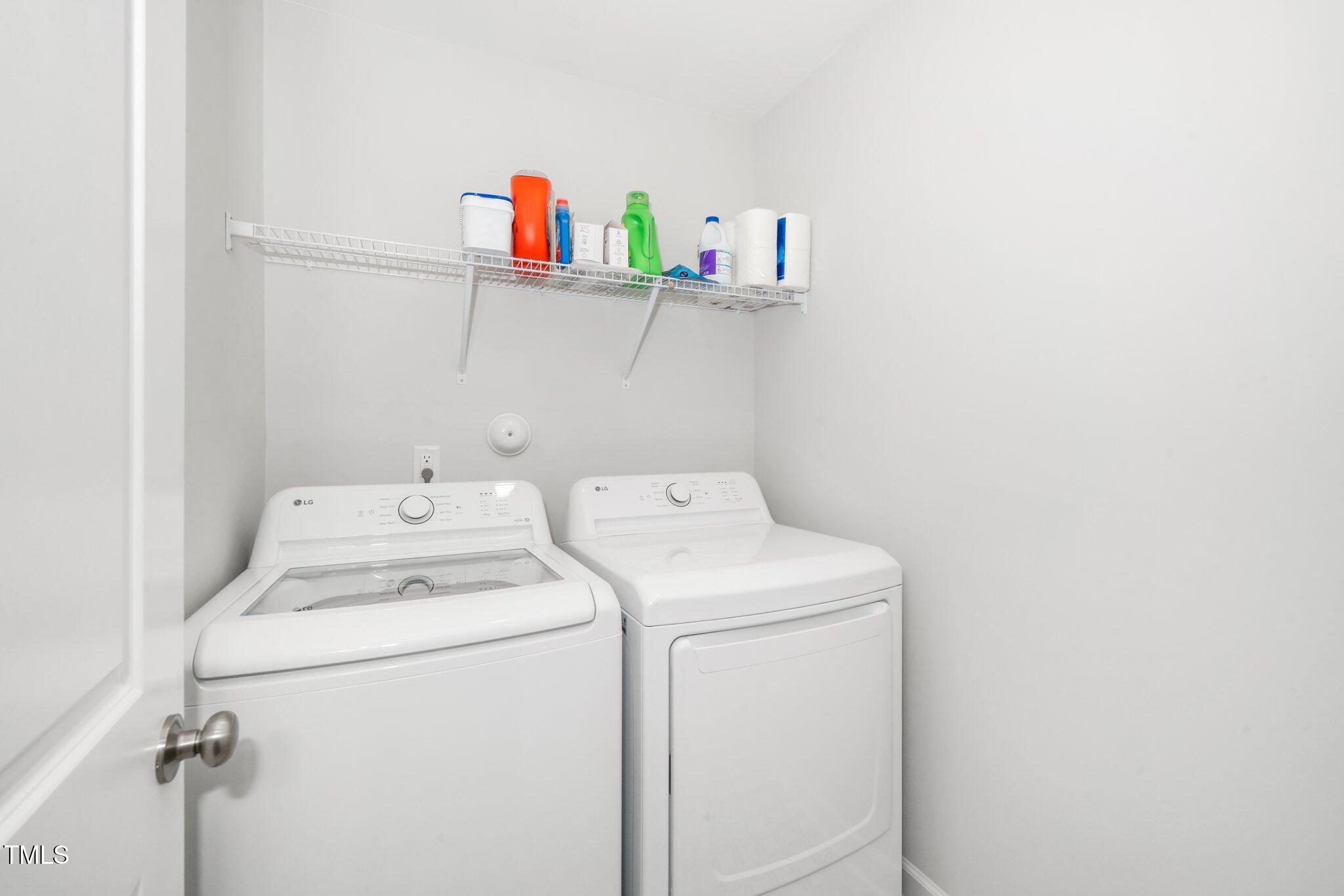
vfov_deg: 81.2
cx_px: 672
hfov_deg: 104.3
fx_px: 523
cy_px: 448
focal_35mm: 14
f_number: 11
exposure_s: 1/125
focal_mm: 14
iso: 640
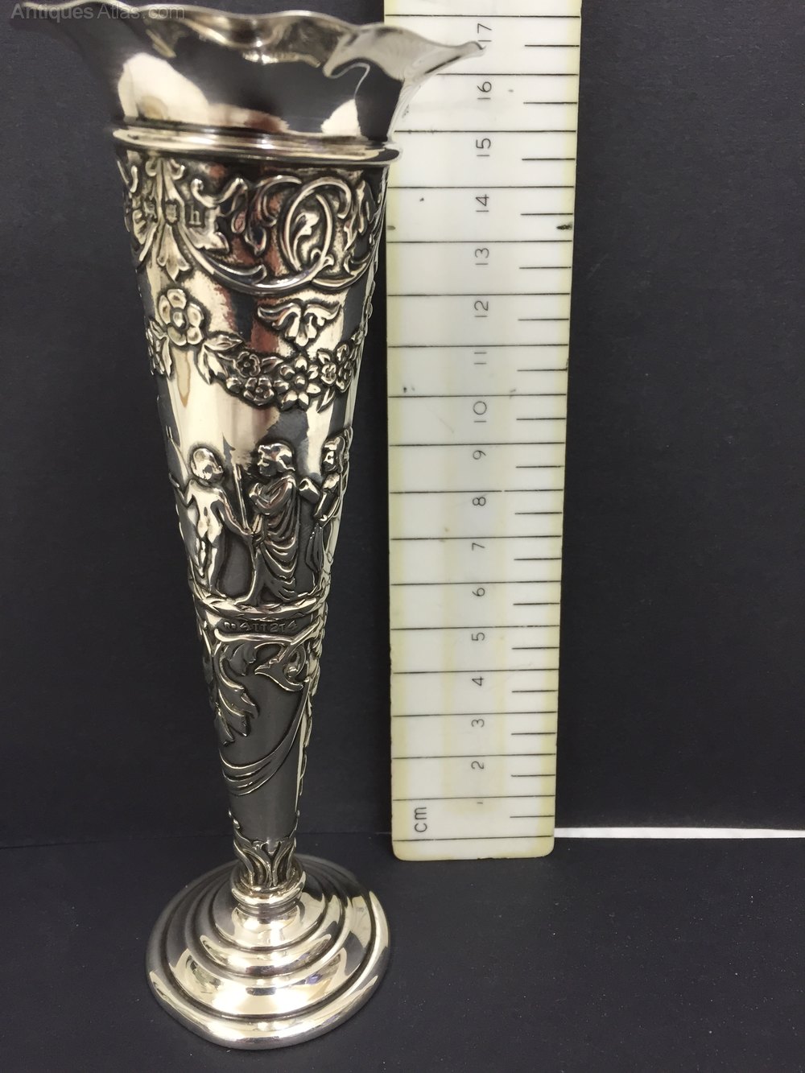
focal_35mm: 29
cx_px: 402
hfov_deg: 48.2
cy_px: 536
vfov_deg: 61.7
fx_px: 899
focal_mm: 4.15
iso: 50
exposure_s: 1/33
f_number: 2.2
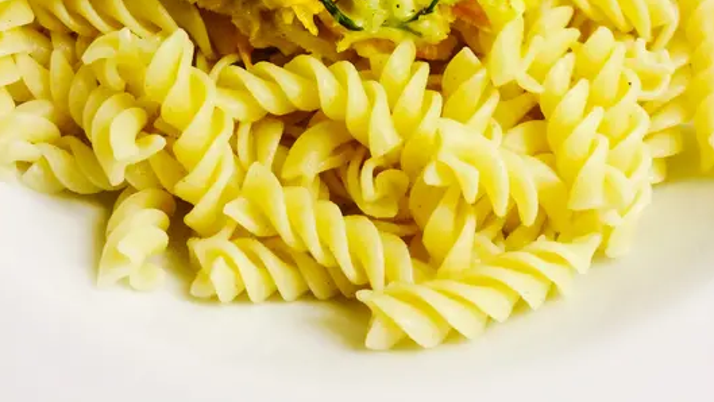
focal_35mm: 43
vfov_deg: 25.8
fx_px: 814
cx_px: 359
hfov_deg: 47.3
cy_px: -34
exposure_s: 1/33
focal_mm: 4.15
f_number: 2.2
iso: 125
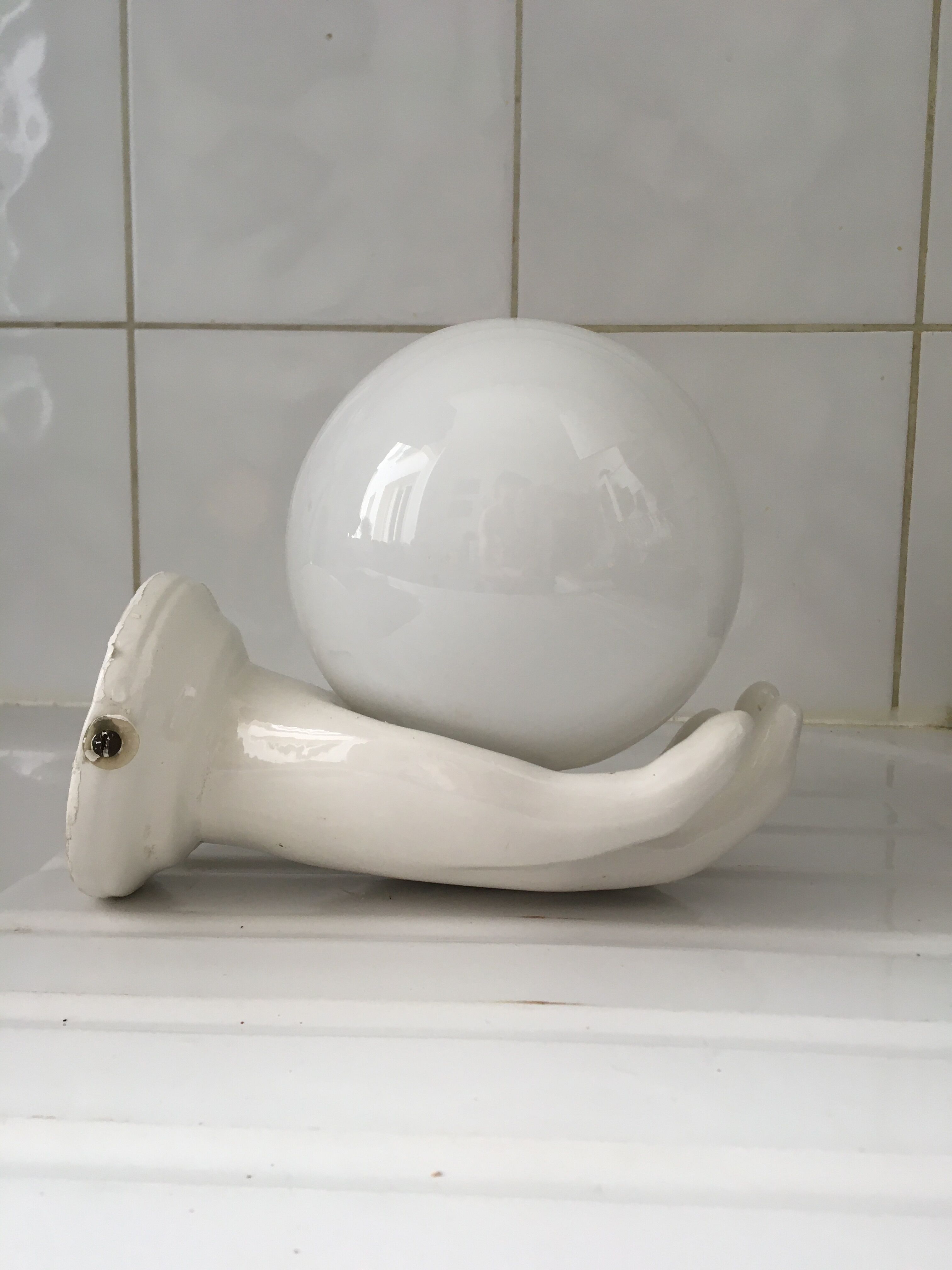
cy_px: 635
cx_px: 476
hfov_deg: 48.2
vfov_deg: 61.7
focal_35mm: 29
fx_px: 1063
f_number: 2.2
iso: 32
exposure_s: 1/33
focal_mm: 4.15
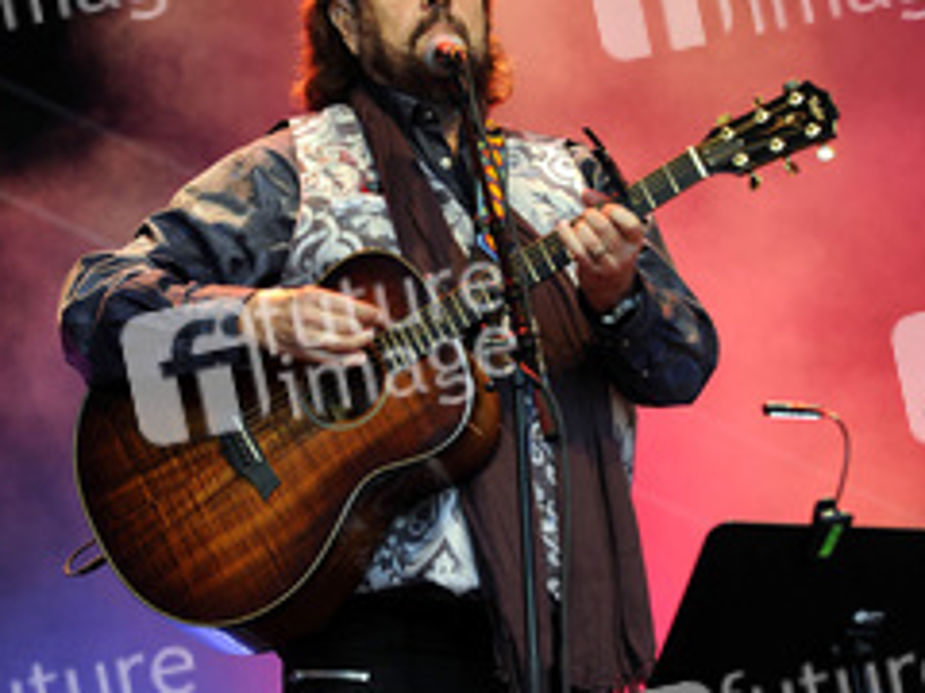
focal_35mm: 320
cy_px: 547
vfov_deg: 4.6
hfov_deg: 6.2
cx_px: 434
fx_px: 8551
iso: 400
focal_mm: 200
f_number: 4
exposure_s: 1/200
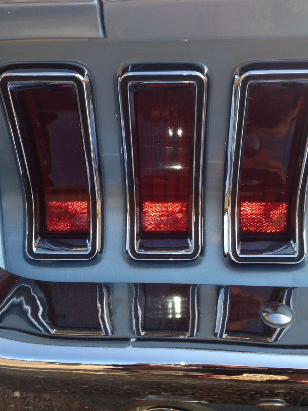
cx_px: 152
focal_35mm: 47
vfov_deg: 40.4
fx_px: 558
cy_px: 204
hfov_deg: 30.9
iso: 50
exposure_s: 1/415
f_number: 2.4
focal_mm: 4.28
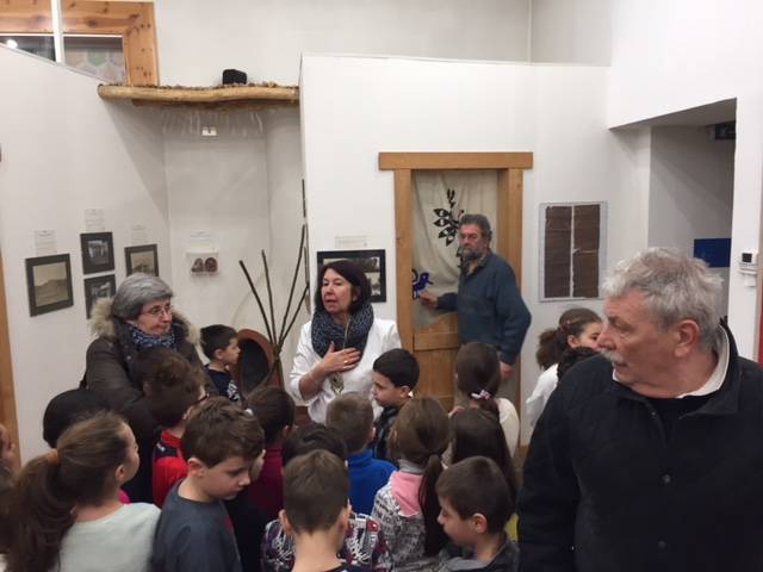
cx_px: 382
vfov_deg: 48.2
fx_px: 639
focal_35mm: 29
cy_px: 286
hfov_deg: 61.7
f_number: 2.2
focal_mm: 4.15
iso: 80
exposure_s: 1/33
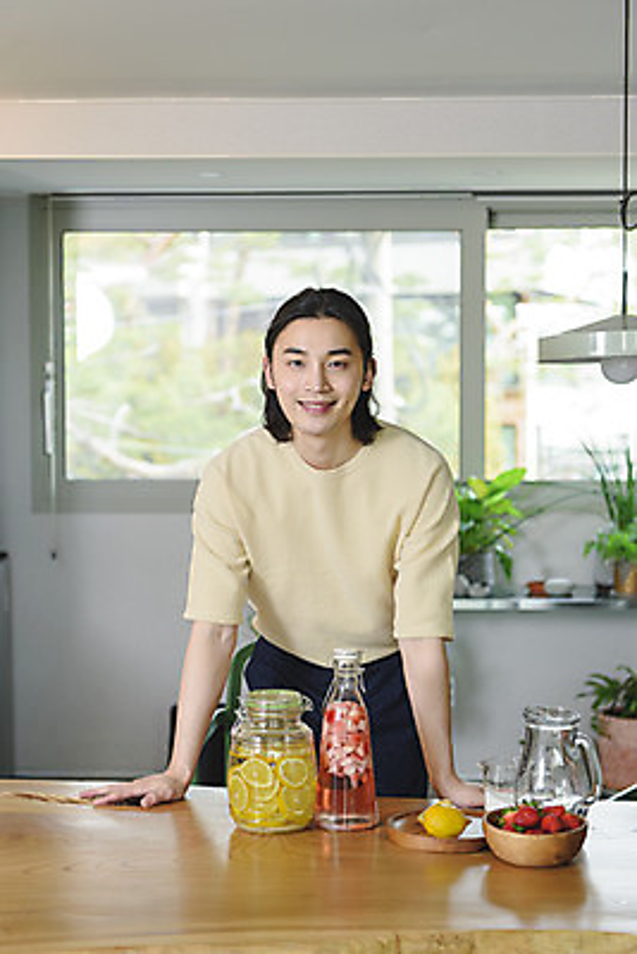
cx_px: 318
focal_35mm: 60
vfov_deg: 33.4
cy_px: 477
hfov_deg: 22.6
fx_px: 1591
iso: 200
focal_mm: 60
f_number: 3.2
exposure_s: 1/100
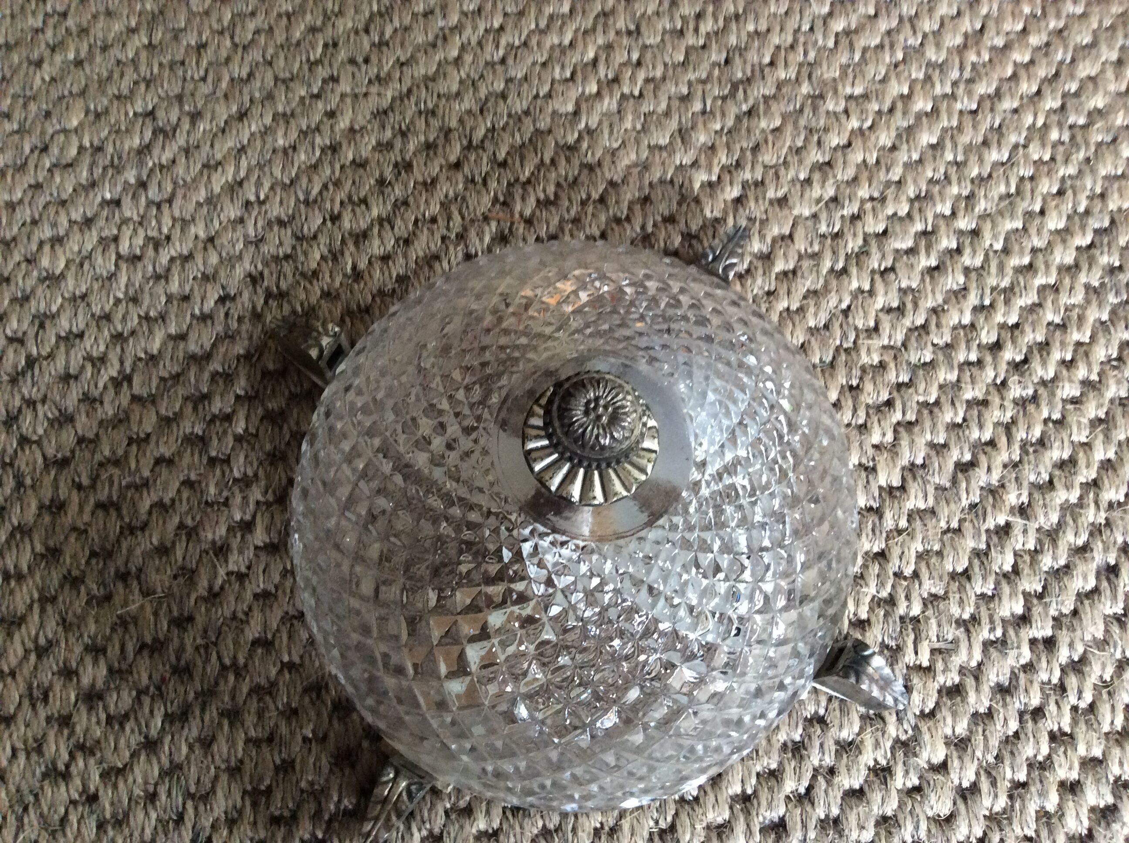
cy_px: 422
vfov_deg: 44.1
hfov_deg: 56.9
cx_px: 564
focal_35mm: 32
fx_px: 1042
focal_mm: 3.3
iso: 200
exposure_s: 1/25
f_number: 2.4
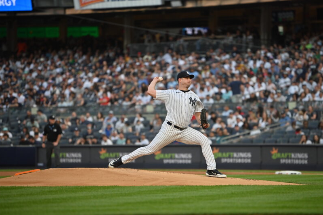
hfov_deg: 9.1
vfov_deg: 6.1
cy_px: 120
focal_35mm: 225
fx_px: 2018
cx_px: 176
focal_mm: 200
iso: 800
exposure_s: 1/4000
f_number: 2.8
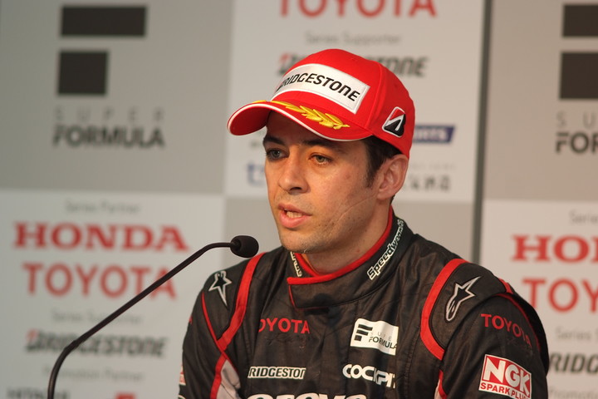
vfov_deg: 5.1
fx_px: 4485
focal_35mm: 270
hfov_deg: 7.6
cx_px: 299
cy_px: 200
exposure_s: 1/125
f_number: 2.8
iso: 400
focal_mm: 180
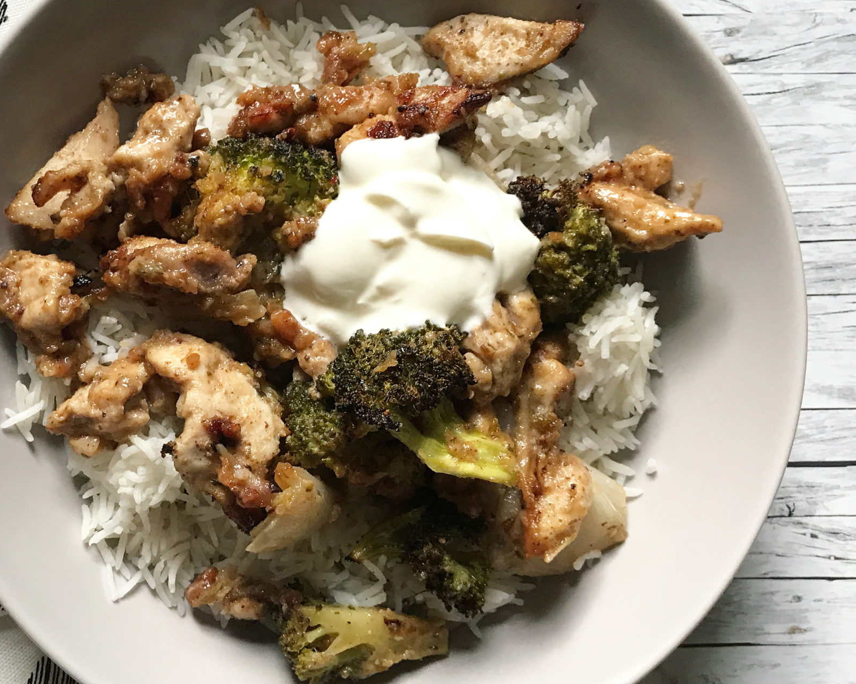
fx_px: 1115
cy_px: 337
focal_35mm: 44
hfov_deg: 41.2
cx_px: 253
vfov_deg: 34.1
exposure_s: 1/17
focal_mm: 3.99
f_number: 1.8
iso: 40
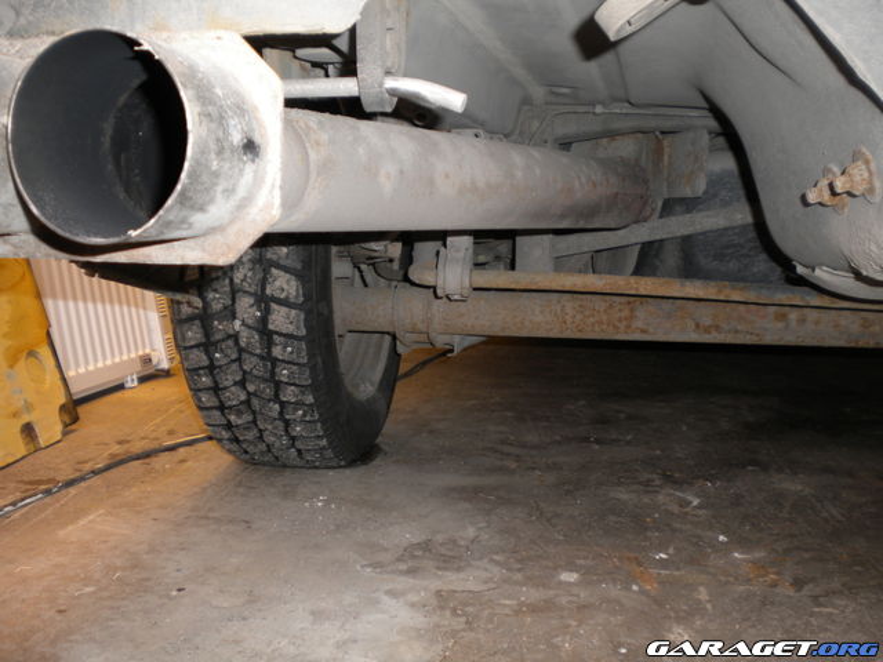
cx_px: 442
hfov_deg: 52.6
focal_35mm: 35
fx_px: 893
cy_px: 331
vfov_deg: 40.7
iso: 80
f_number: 3.1
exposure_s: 1/30
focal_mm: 6.3
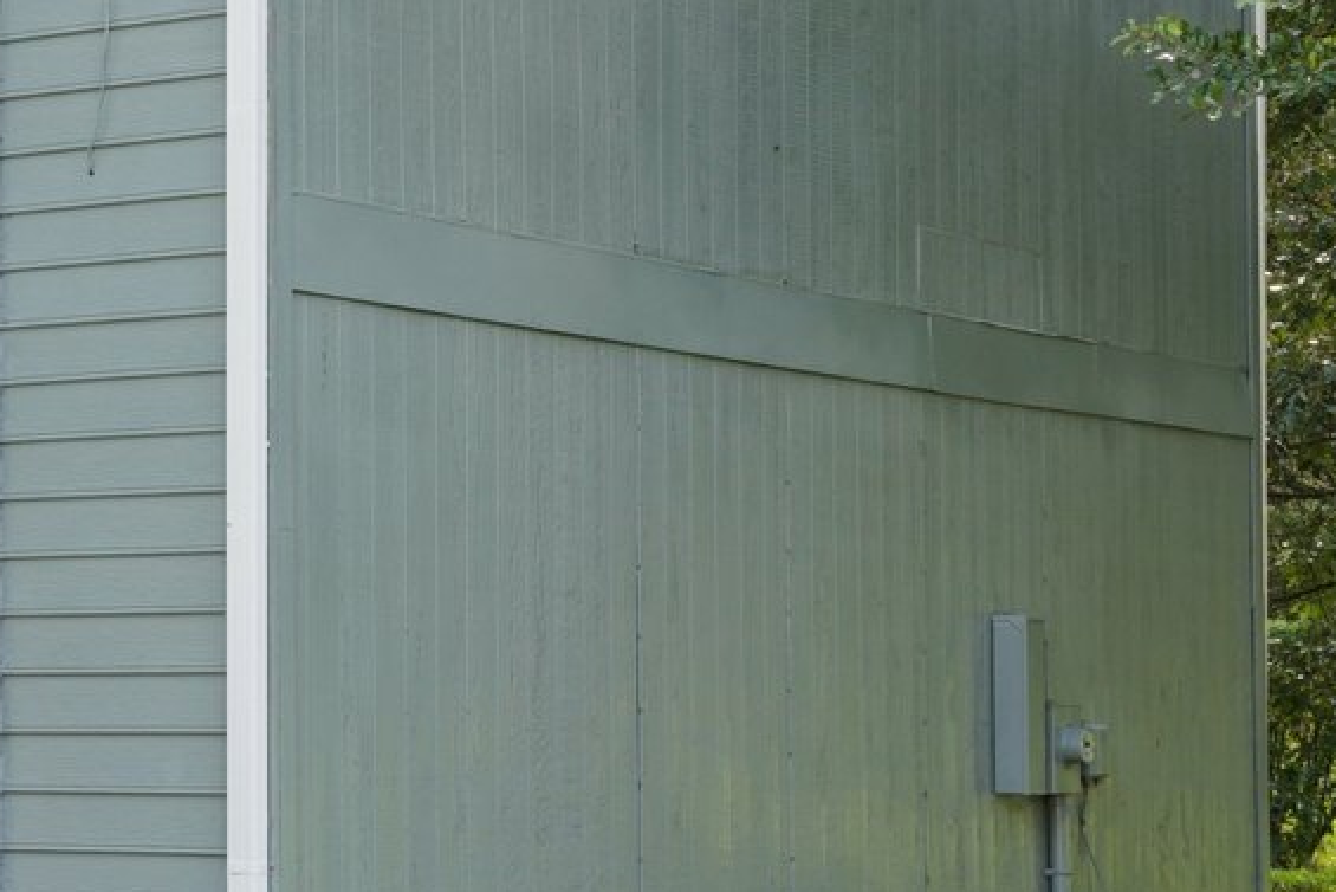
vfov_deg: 11.8
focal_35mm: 116
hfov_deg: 16.2
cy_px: 173
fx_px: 4306
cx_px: -643
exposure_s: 1/40
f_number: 8
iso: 160
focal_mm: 32
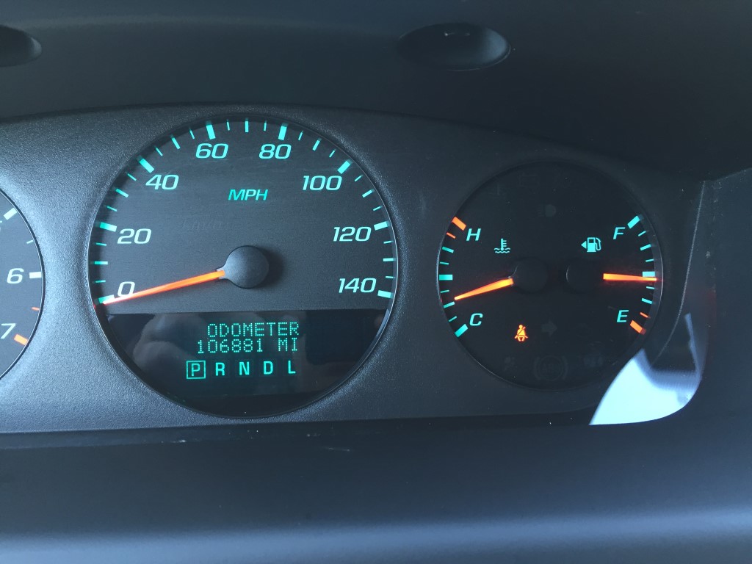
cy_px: 282
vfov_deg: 48.2
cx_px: 376
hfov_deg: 61.7
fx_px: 630
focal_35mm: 29
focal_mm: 4.15
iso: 80
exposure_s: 1/30
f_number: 2.2
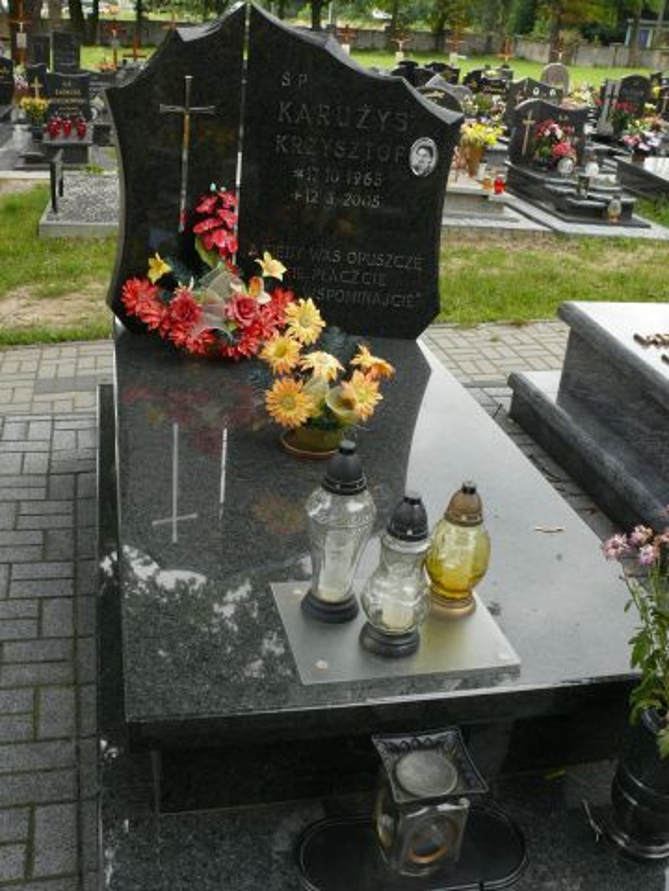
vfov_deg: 52.6
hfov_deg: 40.7
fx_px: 902
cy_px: 446
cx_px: 334
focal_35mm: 35
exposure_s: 1/100
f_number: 4
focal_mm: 7.4
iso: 100
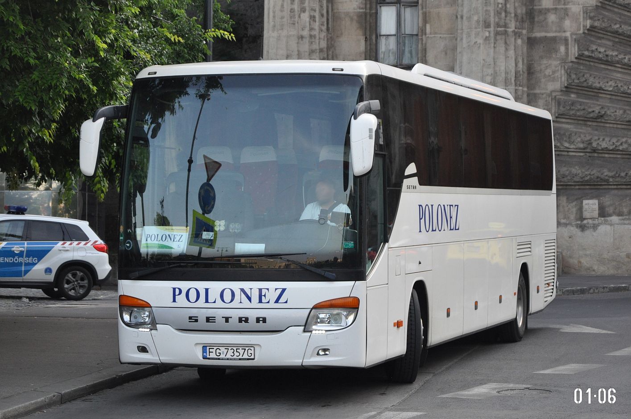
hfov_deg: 19.5
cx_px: 316
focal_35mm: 105
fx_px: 1838
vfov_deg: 13.0
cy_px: 210
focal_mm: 70
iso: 800
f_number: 5.3
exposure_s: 1/500
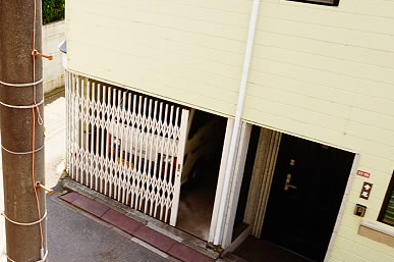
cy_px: 146
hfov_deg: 40.6
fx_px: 492
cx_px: 45
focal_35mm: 45
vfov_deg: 29.8
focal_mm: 16
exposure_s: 1/60
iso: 100
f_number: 6.3
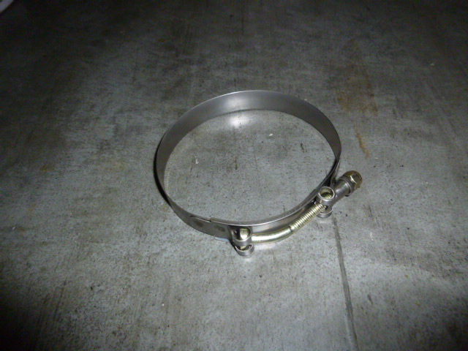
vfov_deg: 54.9
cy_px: 176
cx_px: 234
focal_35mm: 25
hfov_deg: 69.4
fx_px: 338
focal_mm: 4.5
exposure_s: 1/125
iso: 400
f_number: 3.1
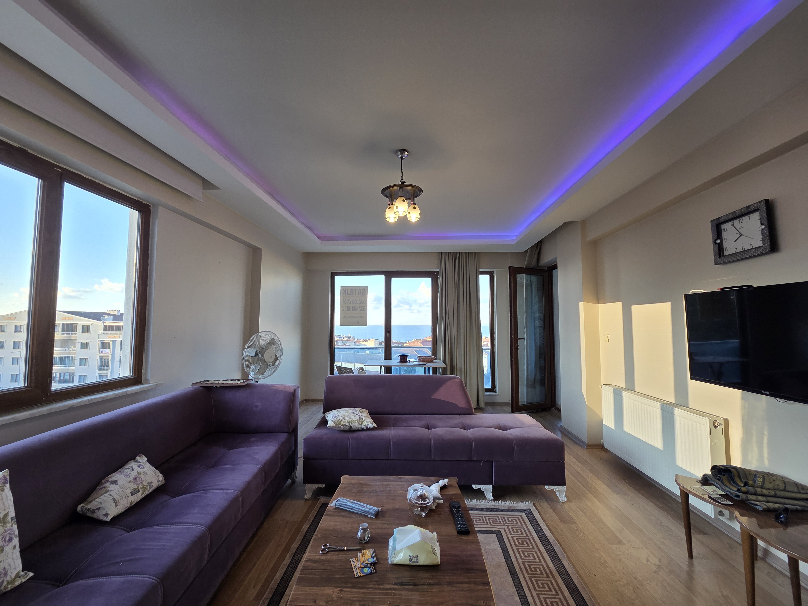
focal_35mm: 13
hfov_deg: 106.2
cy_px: 303
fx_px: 303
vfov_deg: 89.9
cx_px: 404
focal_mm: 2.2
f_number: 2.2
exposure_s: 1/100
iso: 64
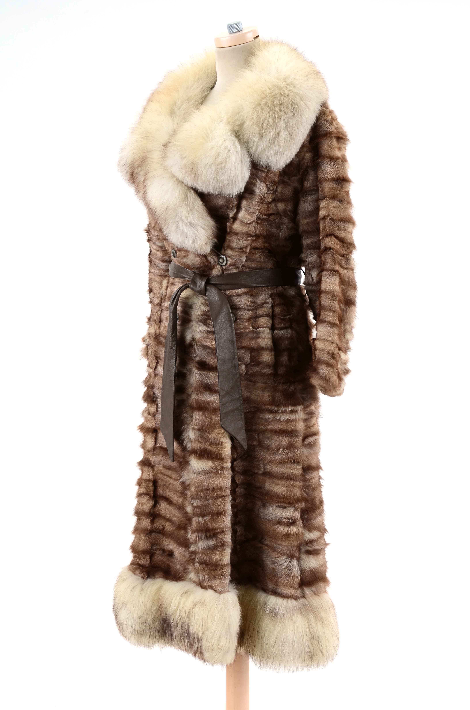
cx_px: 235
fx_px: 1475
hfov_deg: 18.1
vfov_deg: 27.0
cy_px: 355
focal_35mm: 75
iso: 200
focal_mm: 50
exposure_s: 1/125
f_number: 11
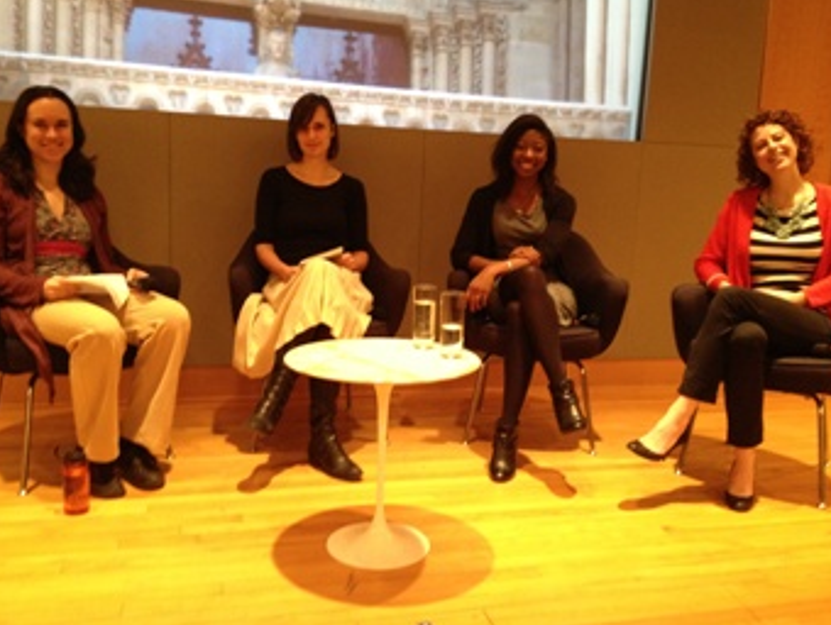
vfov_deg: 39.7
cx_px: 423
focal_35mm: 36
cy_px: 309
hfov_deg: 51.3
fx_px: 865
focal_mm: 4.28
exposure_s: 1/20
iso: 250
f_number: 2.4
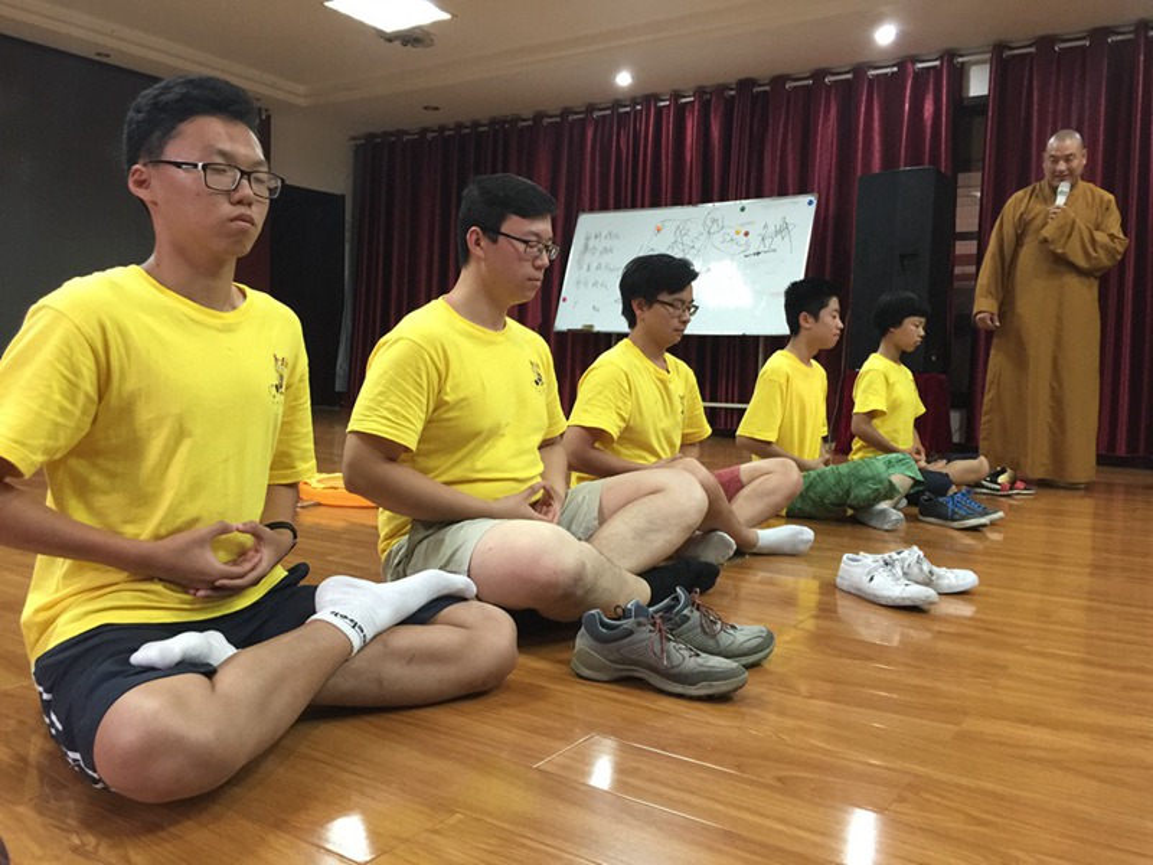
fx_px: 966
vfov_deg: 48.2
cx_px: 576
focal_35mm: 29
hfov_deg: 61.7
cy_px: 432
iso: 125
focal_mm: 4.15
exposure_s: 1/10
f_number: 2.2
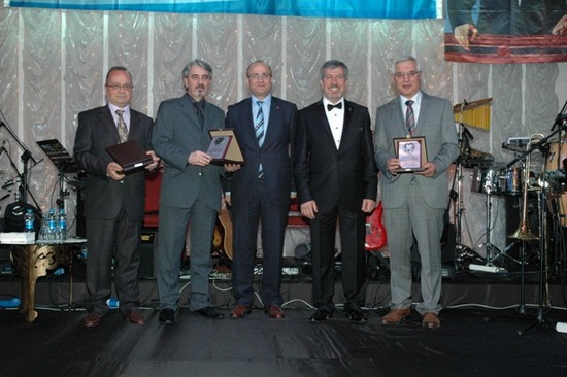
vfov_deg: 30.8
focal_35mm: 44
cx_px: 284
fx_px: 685
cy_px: 188
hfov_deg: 45.0
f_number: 6.3
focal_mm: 29
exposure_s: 1/60
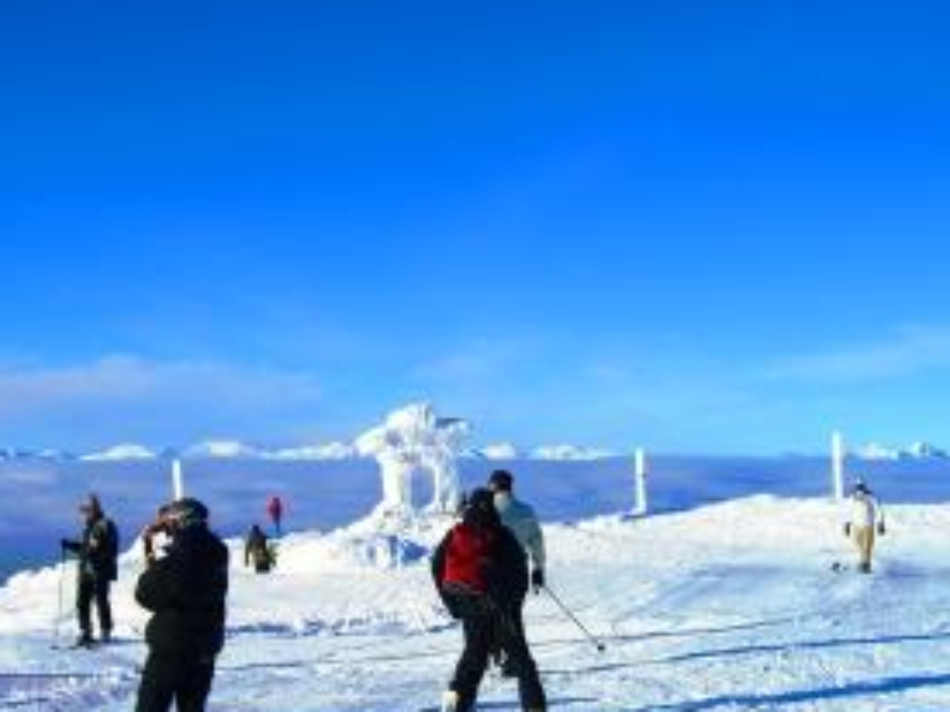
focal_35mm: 62
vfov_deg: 23.6
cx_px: 432
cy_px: 442
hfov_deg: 31.2
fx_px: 1701
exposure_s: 1/320
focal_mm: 7.9
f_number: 8
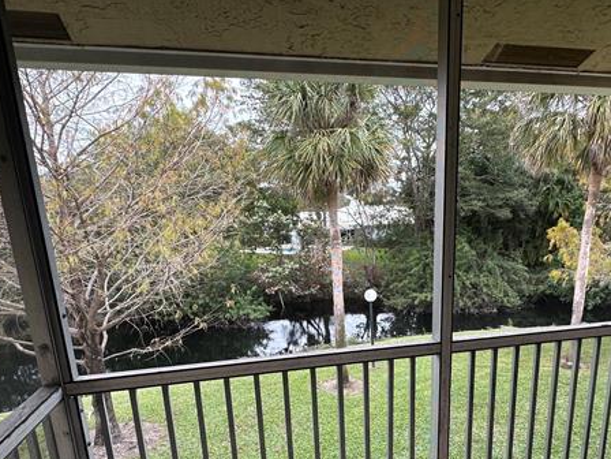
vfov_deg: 53.0
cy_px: 331
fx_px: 441
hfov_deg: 69.0
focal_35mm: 25
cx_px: 351
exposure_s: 1/99
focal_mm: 2.22
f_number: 2.2
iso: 64
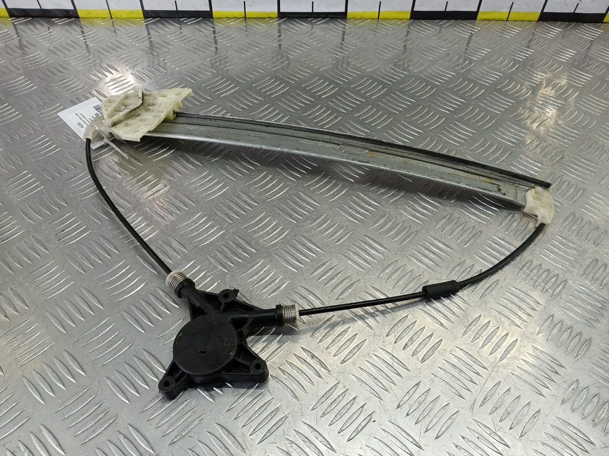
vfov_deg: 58.9
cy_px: 228
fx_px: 405
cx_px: 304
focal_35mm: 23
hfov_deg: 73.9
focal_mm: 4.11
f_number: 1.6
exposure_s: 1/50
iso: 101
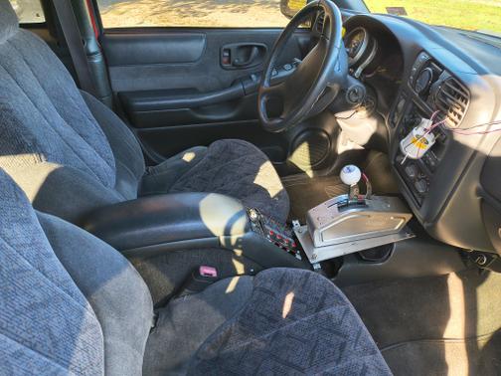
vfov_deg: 54.9
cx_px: 250
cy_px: 188
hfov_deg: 69.4
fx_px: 362
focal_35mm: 25
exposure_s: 1/120
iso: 516
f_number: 1.7
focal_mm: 4.68
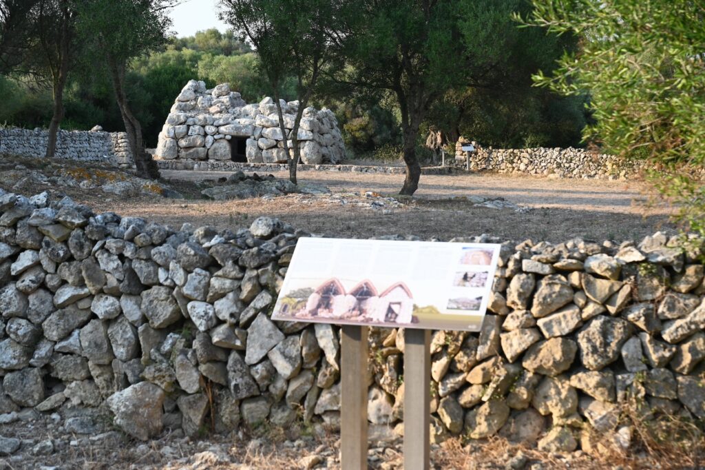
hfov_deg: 30.5
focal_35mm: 66
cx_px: 352
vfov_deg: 20.6
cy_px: 235
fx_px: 1292
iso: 400
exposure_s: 1/200
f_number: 8
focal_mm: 66
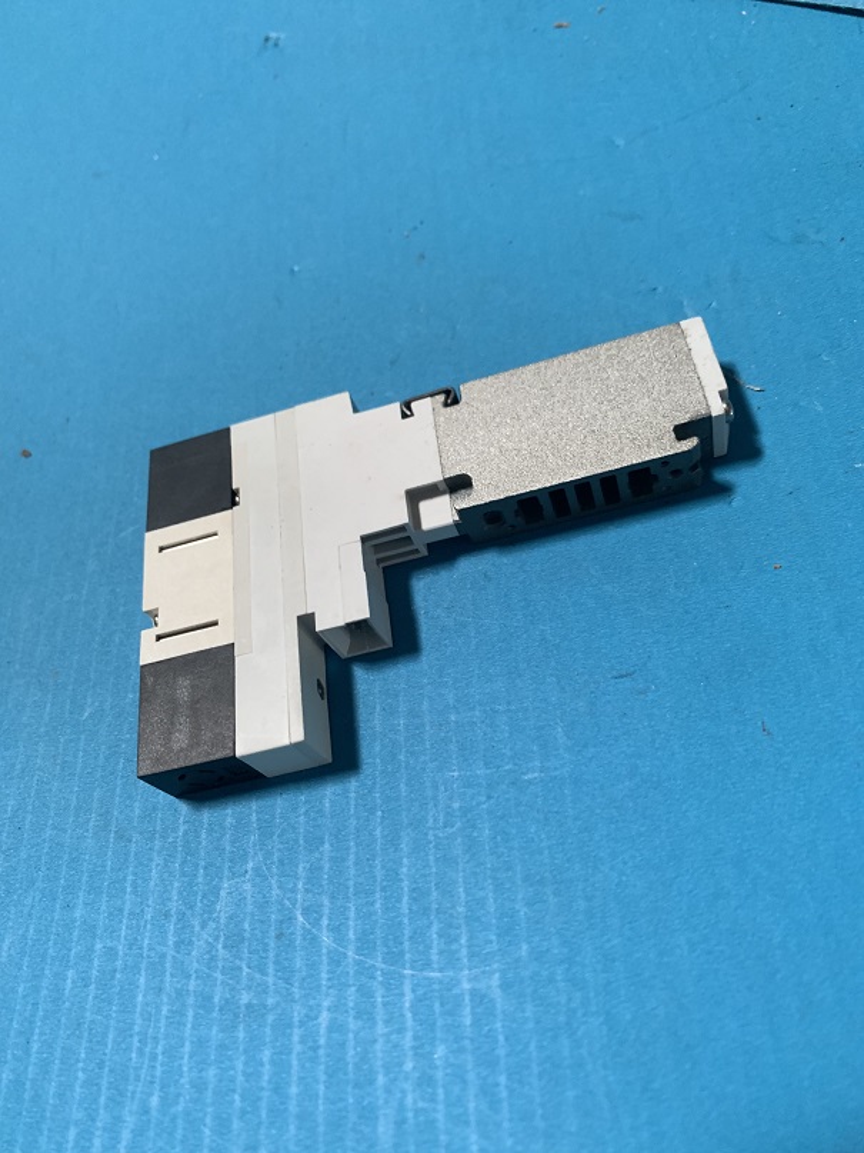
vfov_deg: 67.3
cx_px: 432
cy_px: 576
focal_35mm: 26
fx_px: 865
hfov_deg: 53.1
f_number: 1.8
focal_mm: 4.25
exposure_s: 1/60
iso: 250
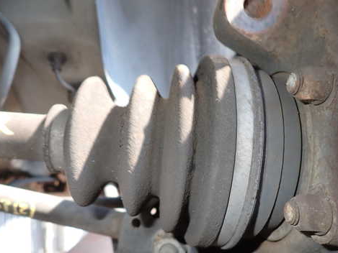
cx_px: 161
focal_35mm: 32
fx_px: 313
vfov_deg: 44.1
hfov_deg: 56.8
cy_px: 139
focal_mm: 4.5
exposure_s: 1/30
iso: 160
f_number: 5.6
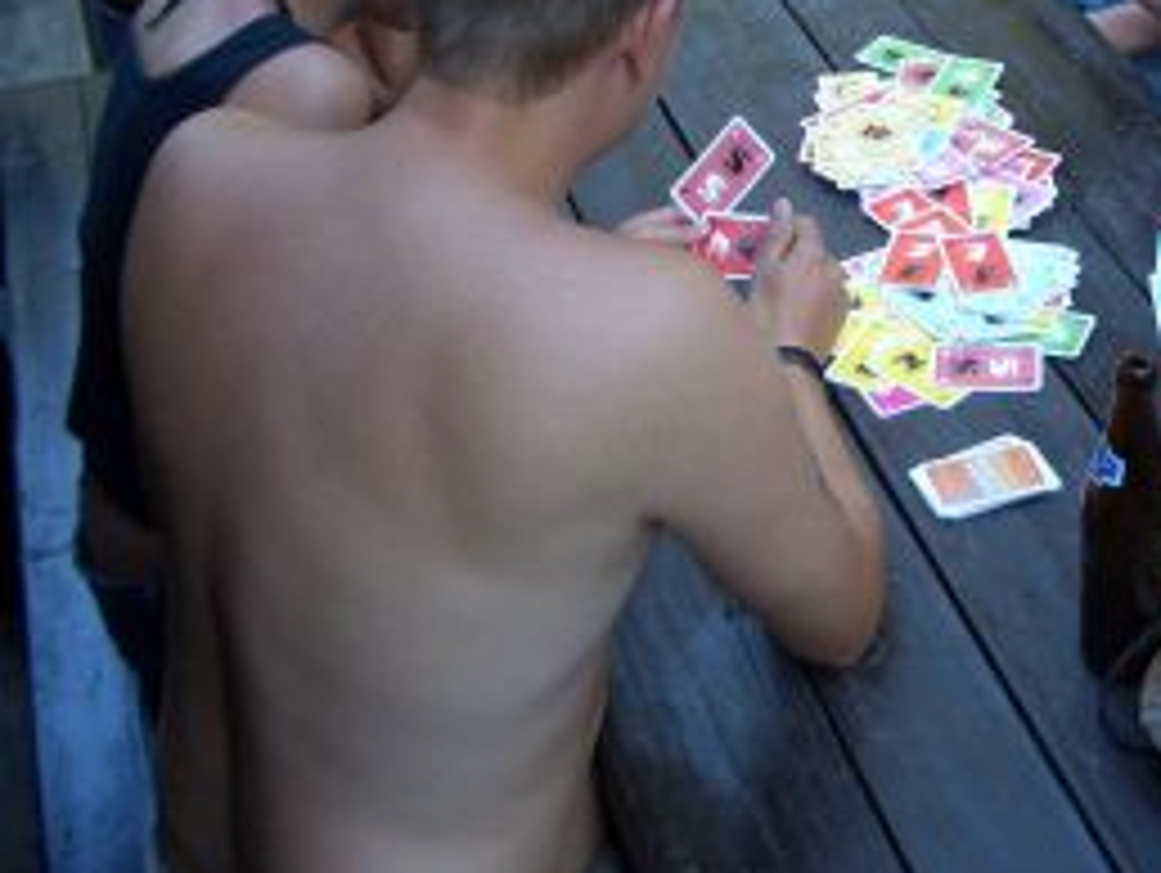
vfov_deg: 22.4
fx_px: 2182
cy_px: 220
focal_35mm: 65
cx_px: 936
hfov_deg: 29.1
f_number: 2.6
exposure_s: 1/125
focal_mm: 5.8
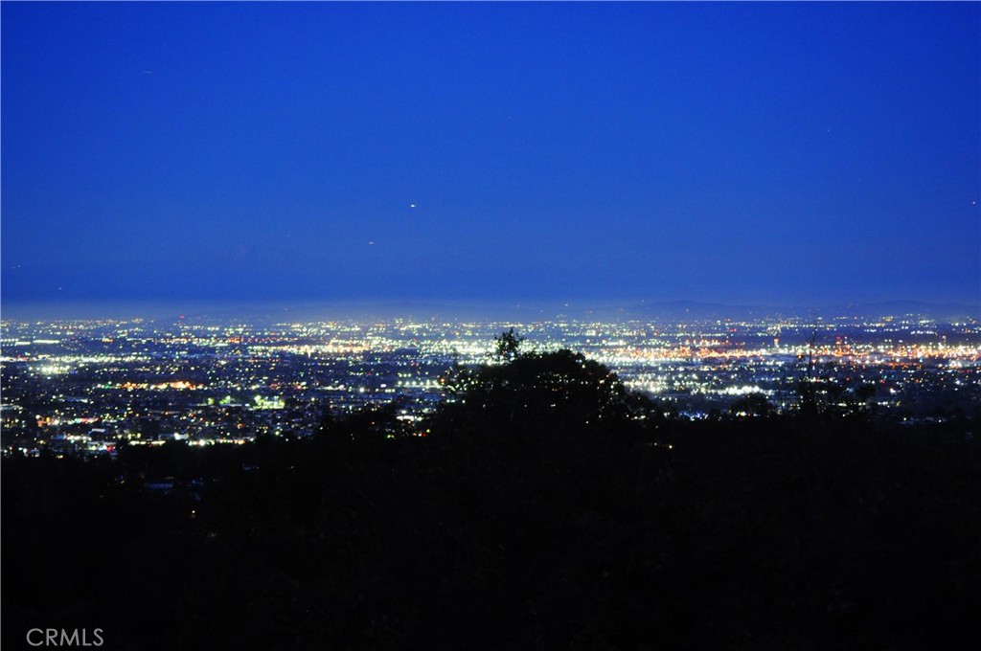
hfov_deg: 24.6
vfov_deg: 16.5
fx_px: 2245
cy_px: 326
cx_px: 490
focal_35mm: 82
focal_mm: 55
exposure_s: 1/1.6
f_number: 5.6
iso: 800
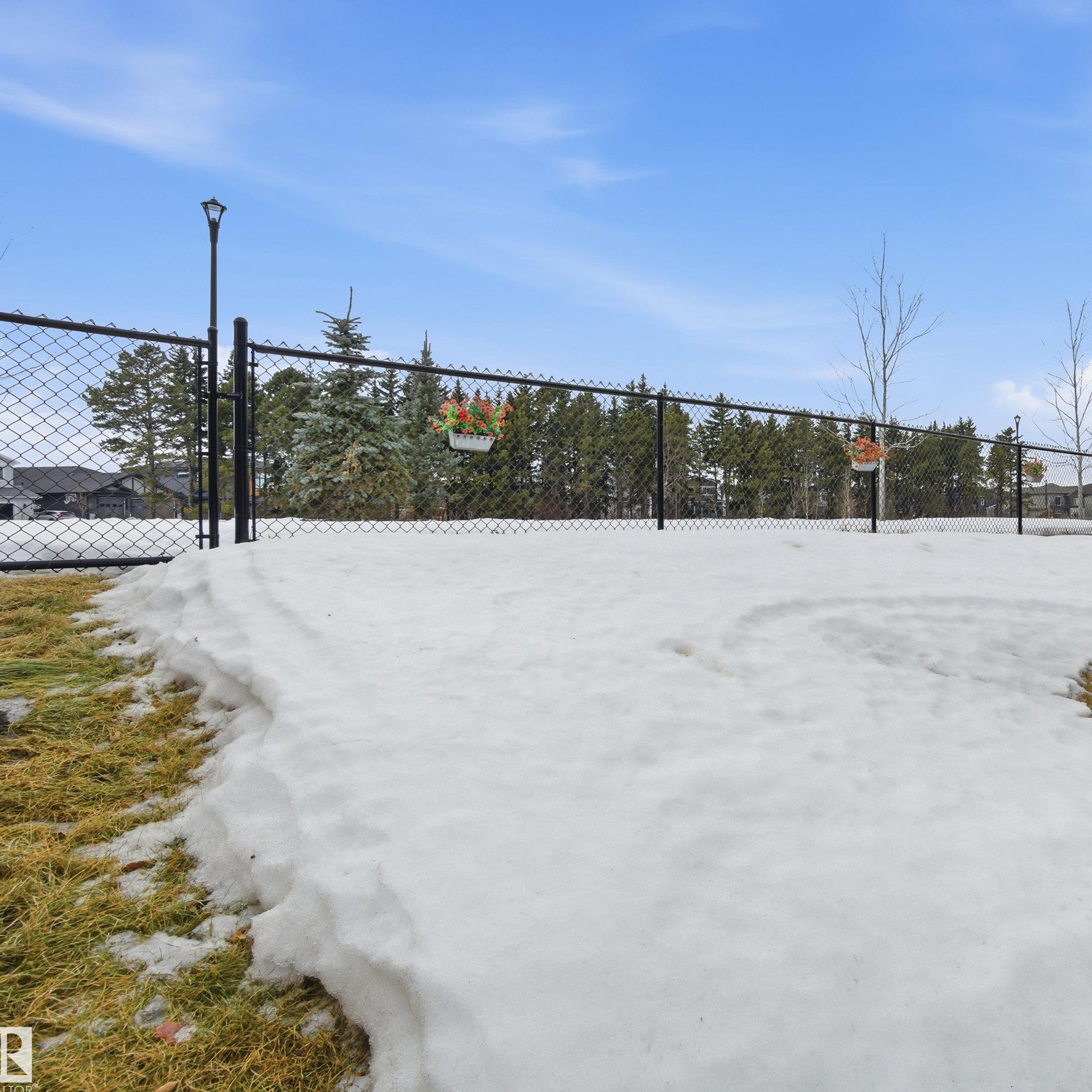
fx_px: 714
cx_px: 832
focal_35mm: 20
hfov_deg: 69.4
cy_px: 531
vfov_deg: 74.8
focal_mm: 10
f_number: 8
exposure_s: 1/4000
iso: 400
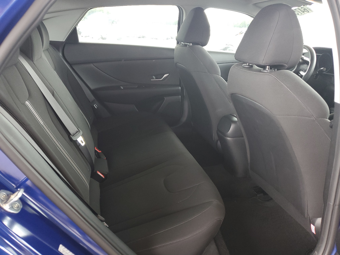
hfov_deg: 67.3
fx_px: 255
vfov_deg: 53.1
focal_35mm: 26
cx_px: 170
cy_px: 128
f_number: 1.5
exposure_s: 1/60.2
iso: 104
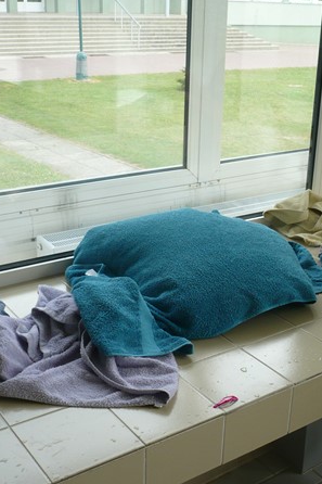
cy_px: 242
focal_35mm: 49
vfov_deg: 40.4
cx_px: 239
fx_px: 658
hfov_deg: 27.2
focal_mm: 5.8
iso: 100
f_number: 2.8
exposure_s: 1/125
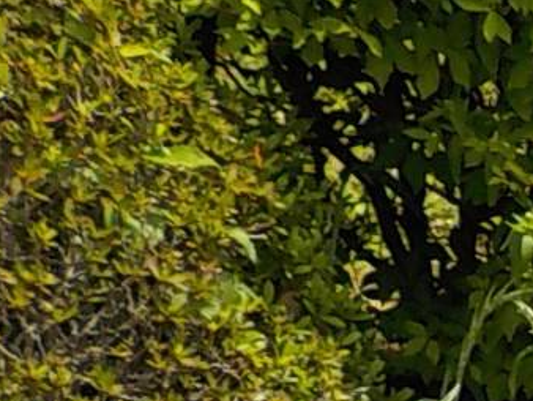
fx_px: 2188
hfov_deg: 11.9
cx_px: 1168
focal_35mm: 142
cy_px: 791
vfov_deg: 9.8
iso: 125
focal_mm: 4.1
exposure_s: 1/800
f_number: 3.3
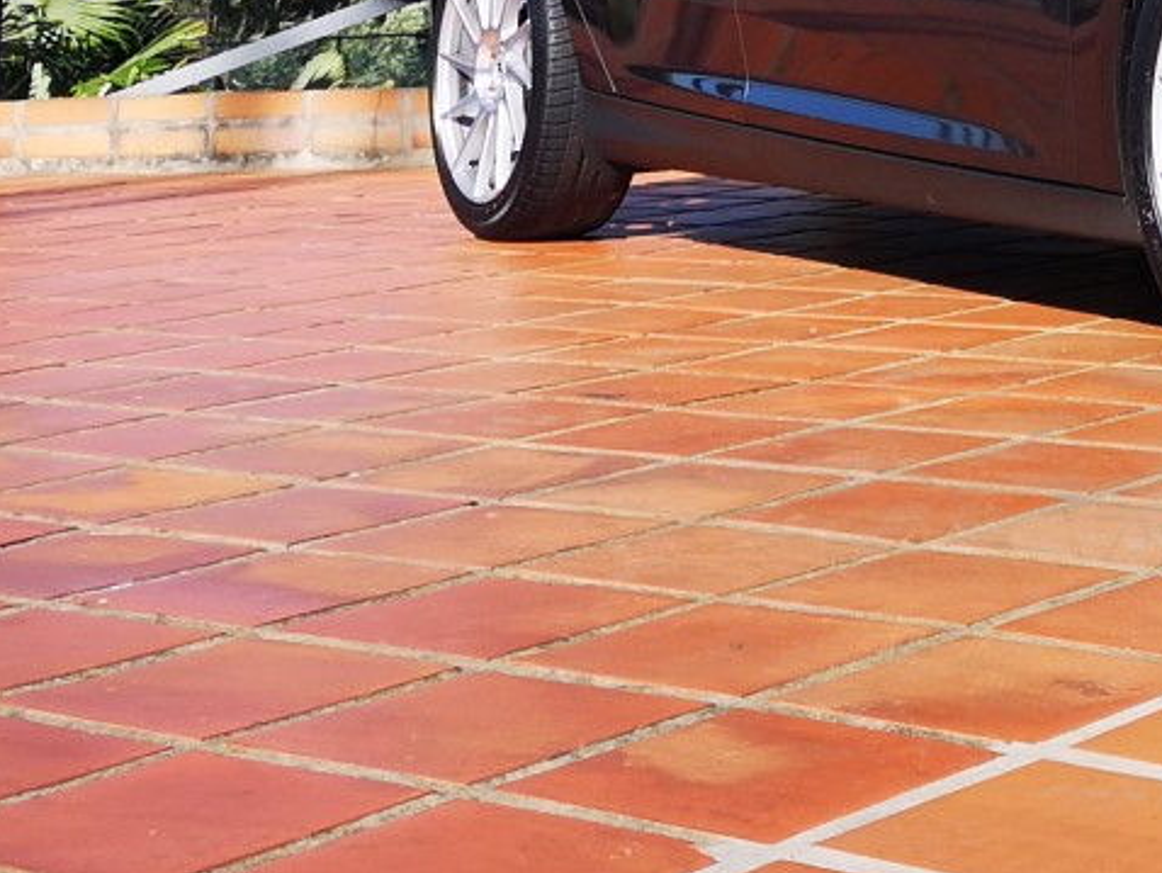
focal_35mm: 96
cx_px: 1201
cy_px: -412
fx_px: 3224
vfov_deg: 14.4
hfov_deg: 19.7
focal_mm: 5.58
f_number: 1.8
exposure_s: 1/1414
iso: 50
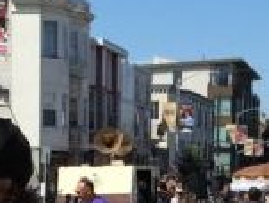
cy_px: 319
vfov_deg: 8.9
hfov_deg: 12.1
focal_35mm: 163
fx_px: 1270
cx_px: 210
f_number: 2.2
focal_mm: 4.15
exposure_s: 1/2326
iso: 32
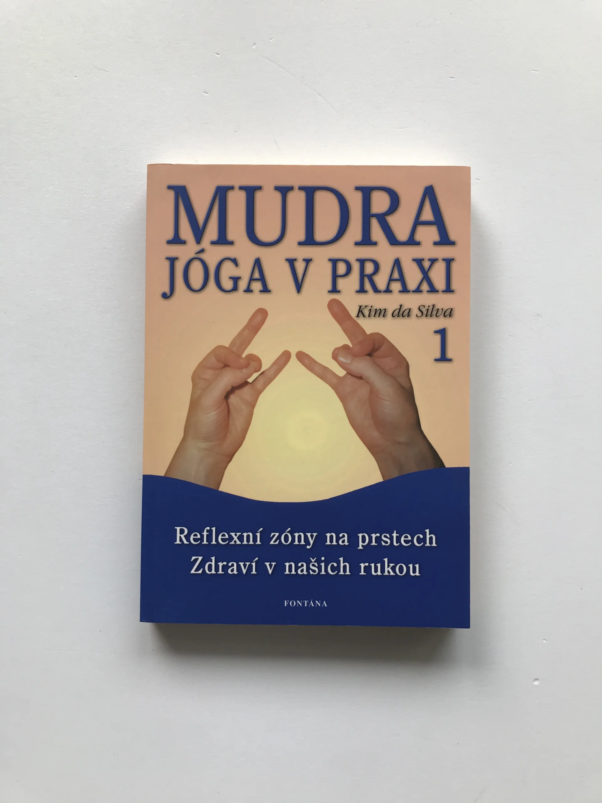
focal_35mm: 28
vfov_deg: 63.4
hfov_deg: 49.7
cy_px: 402
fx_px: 649
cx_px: 301
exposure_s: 1/175
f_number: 1.8
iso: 20
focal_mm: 3.99
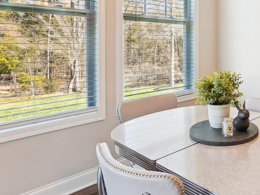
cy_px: 44
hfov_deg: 52.3
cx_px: 237
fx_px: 225
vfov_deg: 44.9
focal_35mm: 30
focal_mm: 11
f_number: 8
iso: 100
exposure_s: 1/10
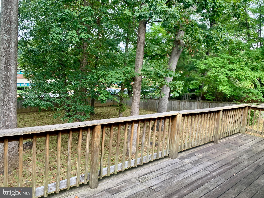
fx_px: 198
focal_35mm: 26
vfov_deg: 53.1
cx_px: 132
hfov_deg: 67.3
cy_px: 99
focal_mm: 4.25
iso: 32
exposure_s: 1/122
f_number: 1.8
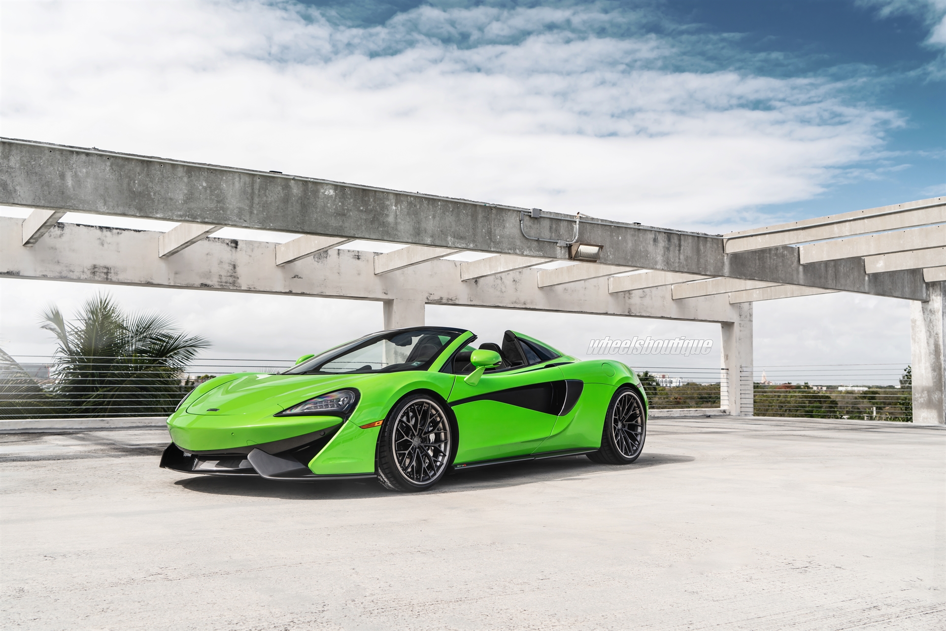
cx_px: 473
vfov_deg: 40.0
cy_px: 316
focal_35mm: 33
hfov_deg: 57.2
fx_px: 867
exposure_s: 1/200
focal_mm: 33
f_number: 6.3
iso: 200
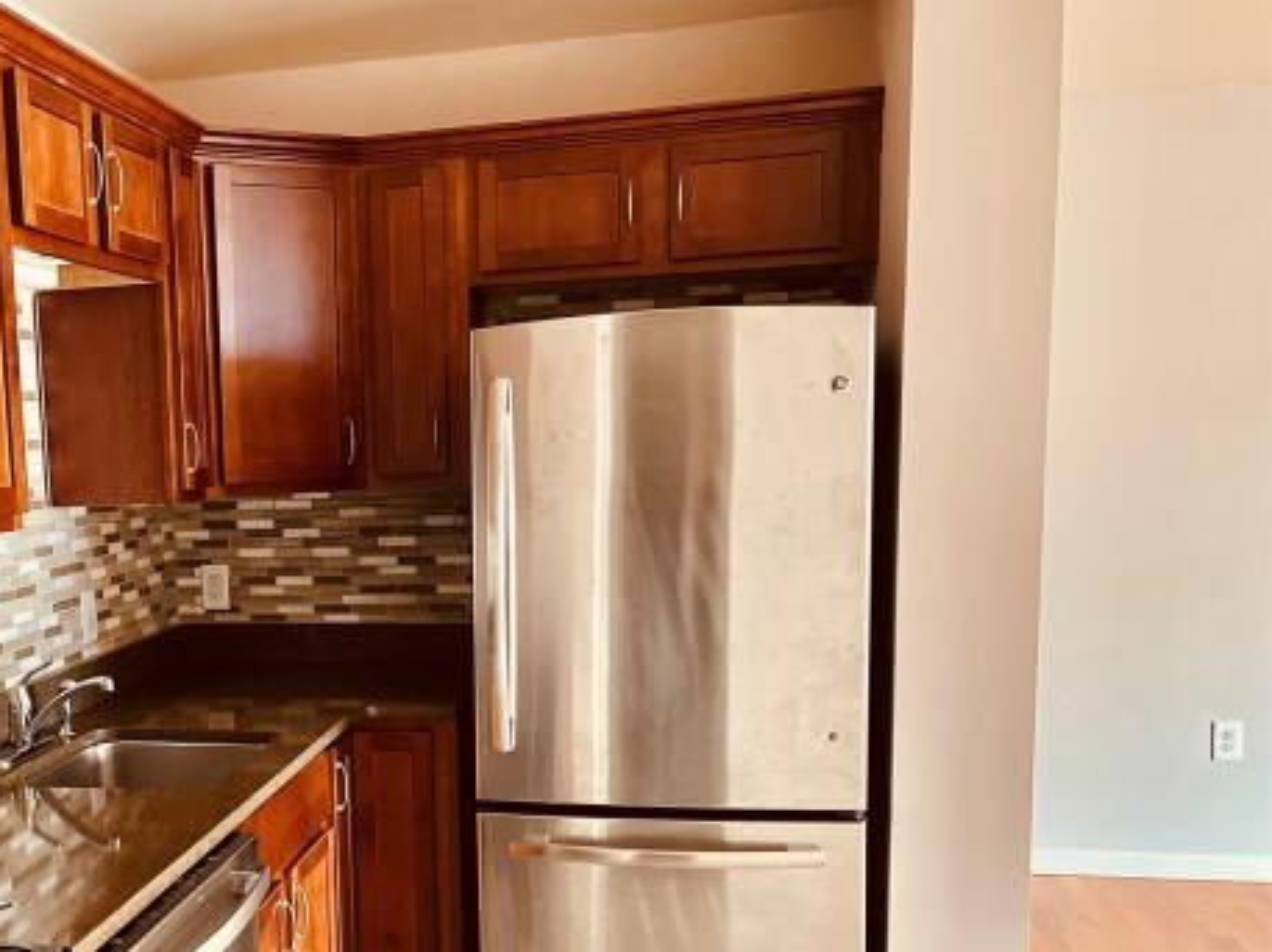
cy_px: 660
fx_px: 1505
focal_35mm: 41
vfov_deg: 34.6
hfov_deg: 43.9
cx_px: 276
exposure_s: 1/39
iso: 640
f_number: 1.6
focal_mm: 5.1
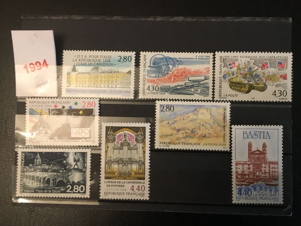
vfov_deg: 48.2
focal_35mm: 29
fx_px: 252
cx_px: 150
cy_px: 113
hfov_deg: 61.7
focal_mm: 4.15
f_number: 2.2
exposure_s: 1/17
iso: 400
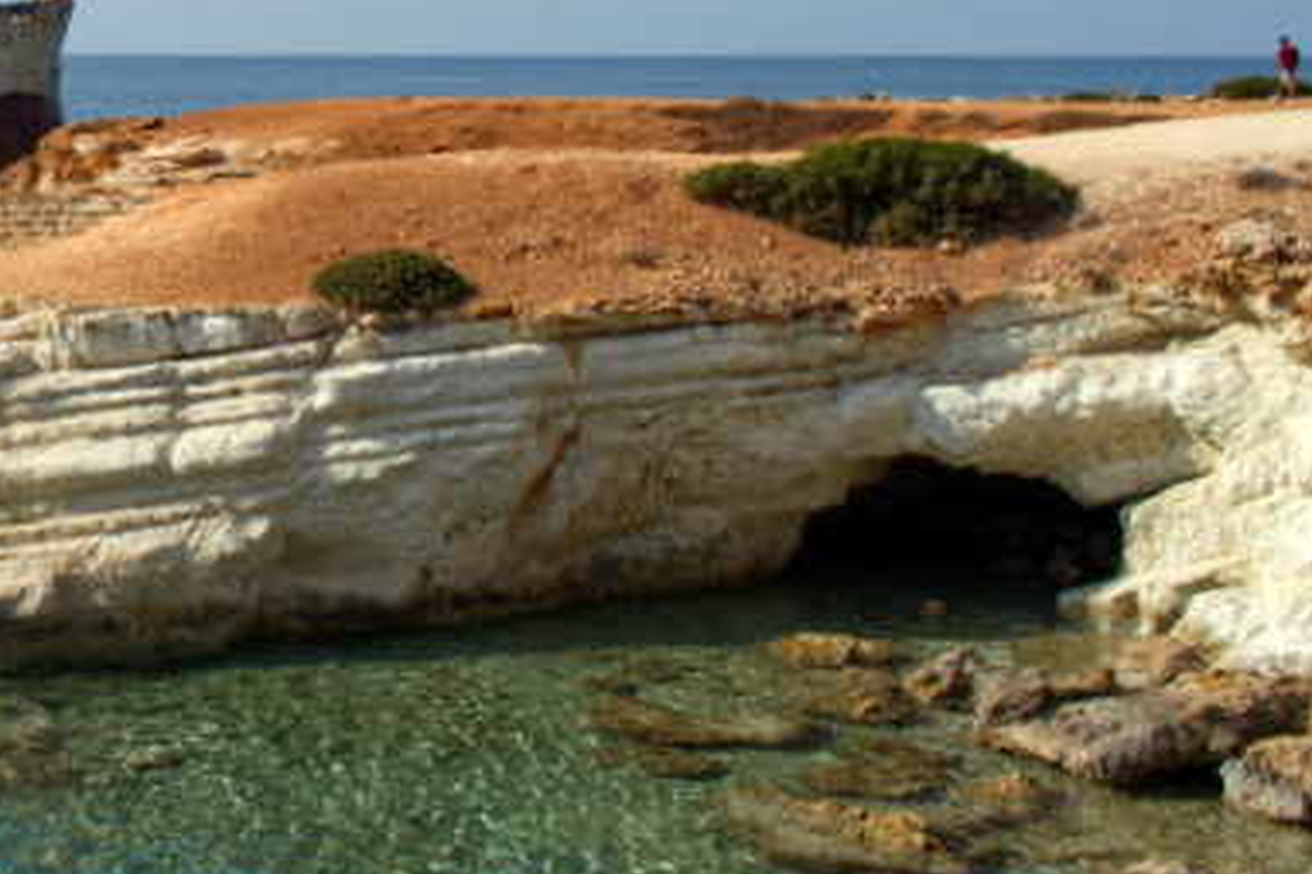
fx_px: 2624
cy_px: 142
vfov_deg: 18.7
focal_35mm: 72
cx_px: -202
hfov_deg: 25.6
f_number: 11
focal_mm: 18
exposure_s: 1/500
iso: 250
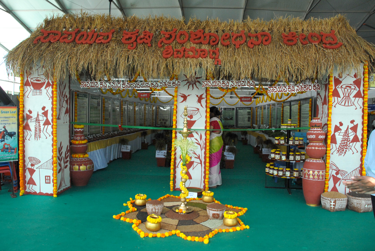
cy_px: 126
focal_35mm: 27
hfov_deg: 67.3
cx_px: 188
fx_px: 282
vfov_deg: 48.0
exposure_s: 1/750
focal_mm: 18
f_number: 5.6
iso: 400
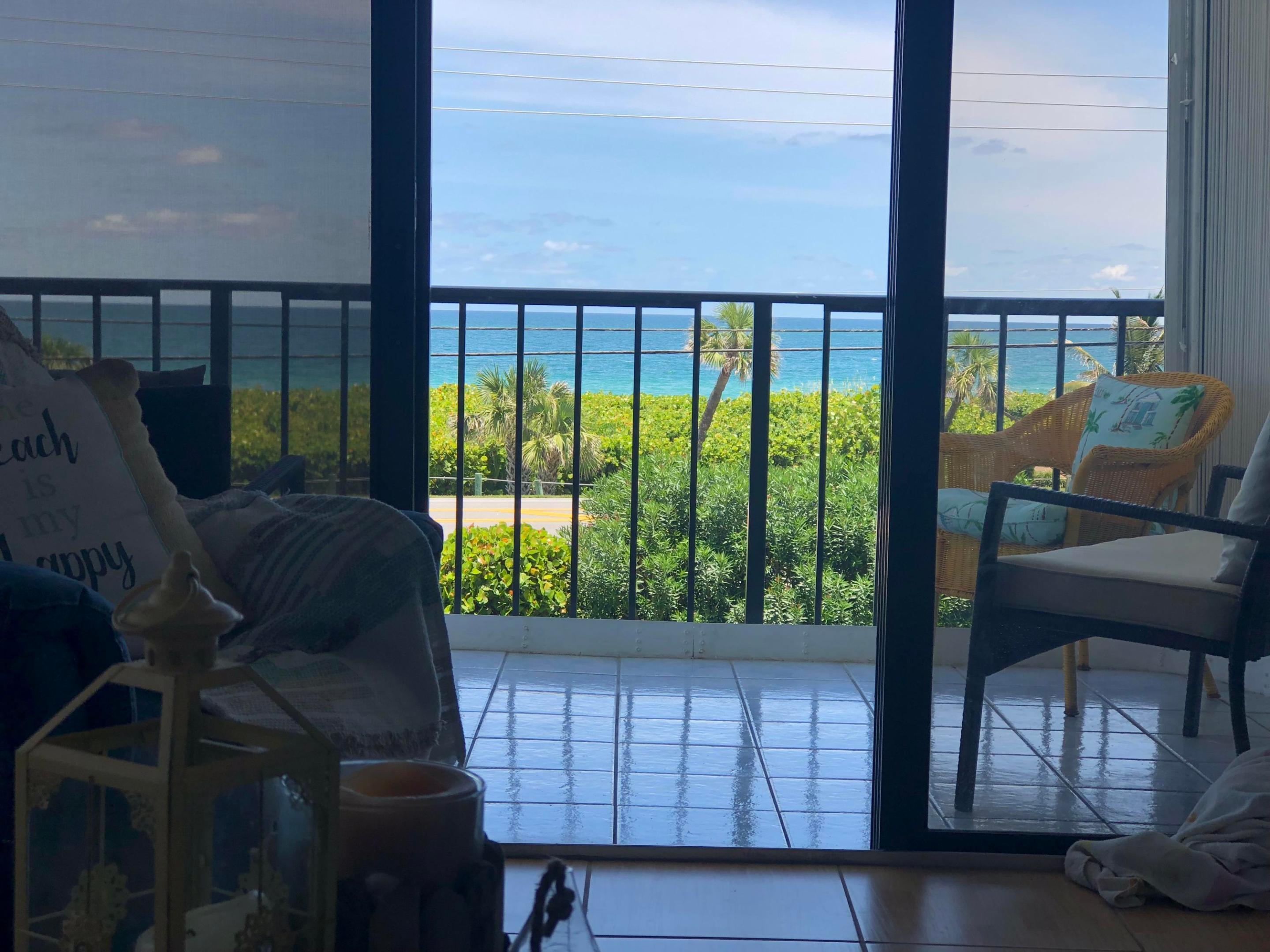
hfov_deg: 33.8
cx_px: 635
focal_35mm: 57
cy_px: 476
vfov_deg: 25.7
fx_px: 2091
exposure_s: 1/333
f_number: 2.8
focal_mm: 6.6
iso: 20
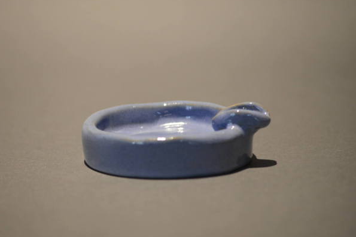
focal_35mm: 262
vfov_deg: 5.2
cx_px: 168
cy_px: 122
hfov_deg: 7.9
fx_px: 2591
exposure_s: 1/40
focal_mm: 195
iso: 2000
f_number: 5.6
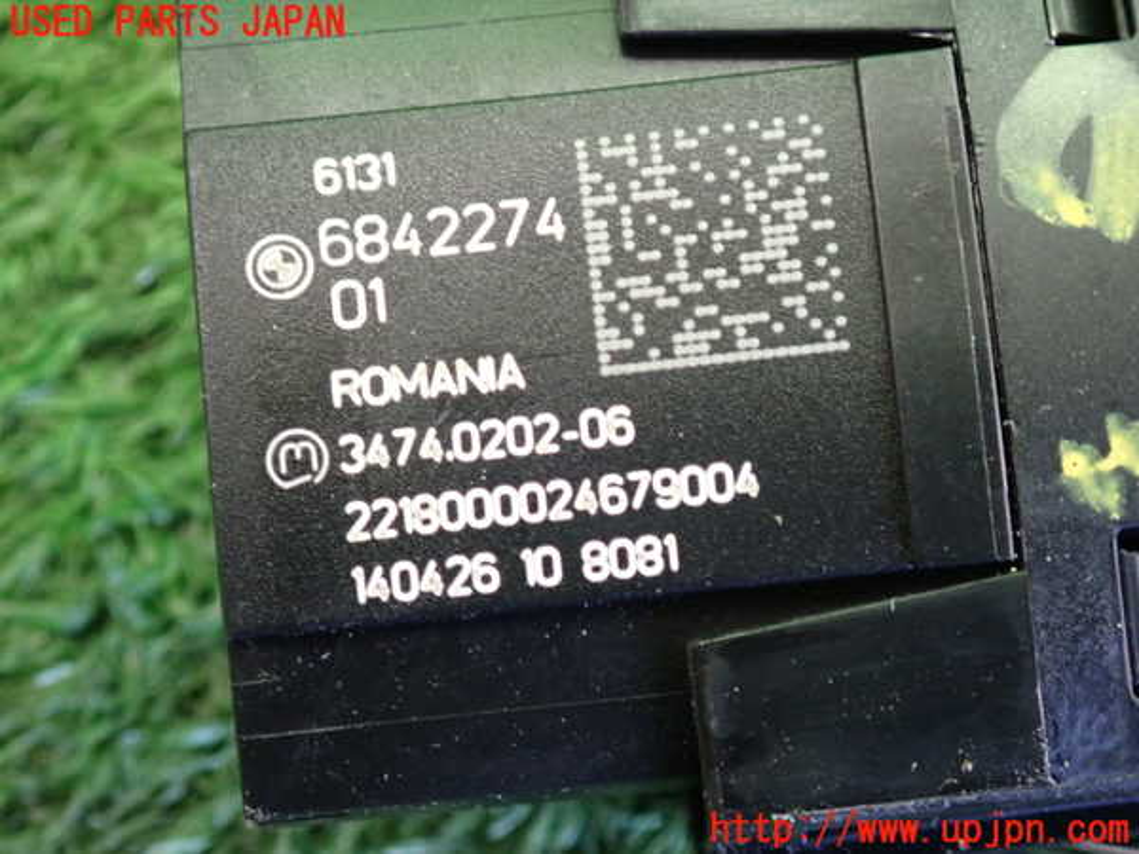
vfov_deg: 14.8
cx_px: 570
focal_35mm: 100
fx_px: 3290
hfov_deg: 19.6
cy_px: 427
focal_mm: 18
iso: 800
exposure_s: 1/30
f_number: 4.9
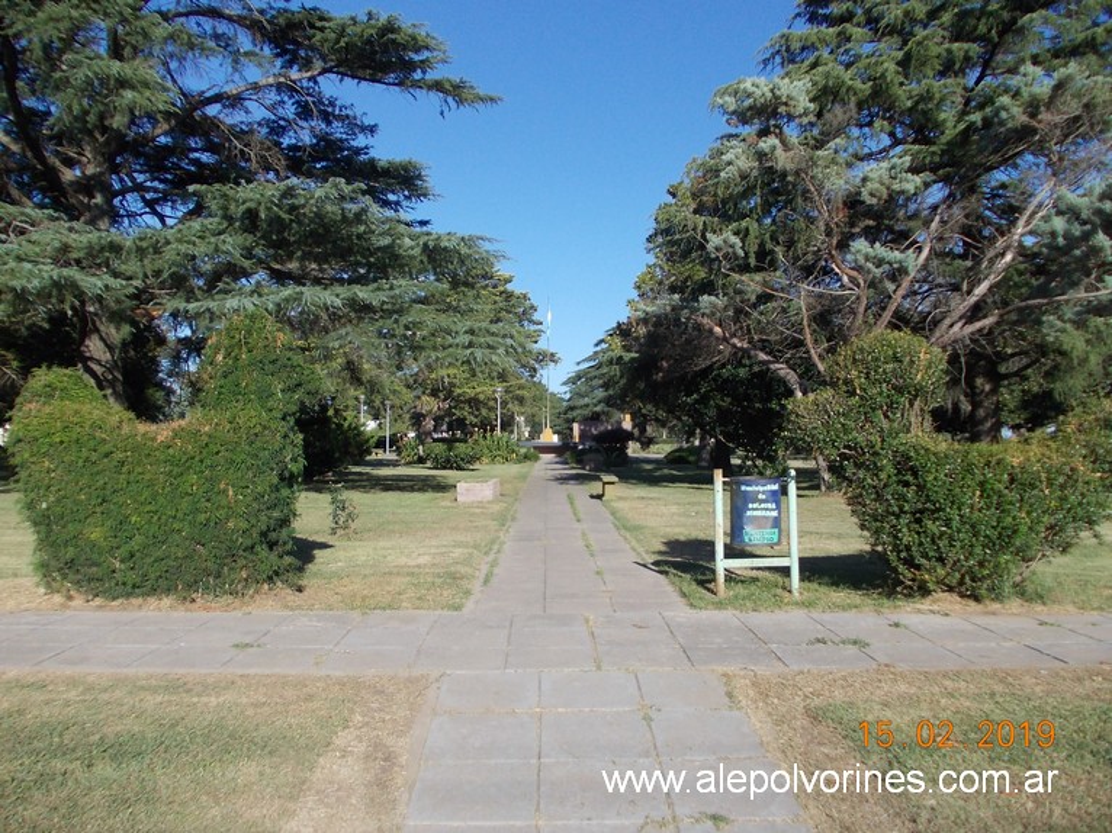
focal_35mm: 28
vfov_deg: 49.7
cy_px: 416
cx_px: 556
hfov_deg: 63.5
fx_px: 899
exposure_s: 1/320
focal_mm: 4
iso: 80
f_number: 5.4
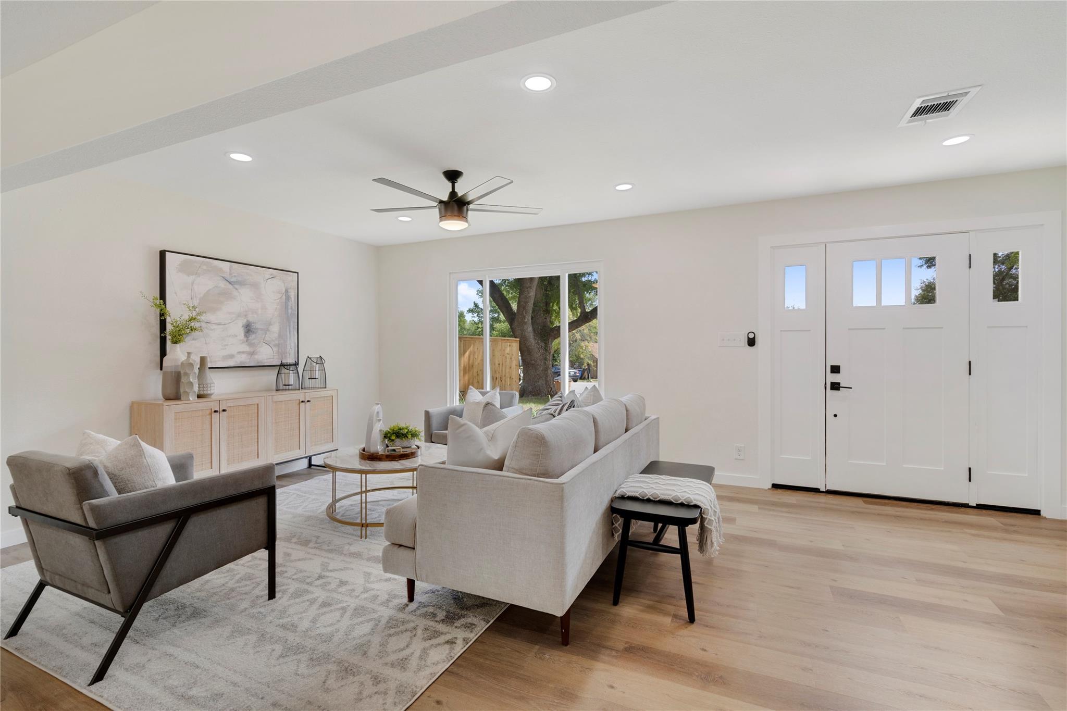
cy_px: 356
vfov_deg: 73.7
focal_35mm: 16
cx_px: 534
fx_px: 474
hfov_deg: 96.7
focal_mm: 16
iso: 320
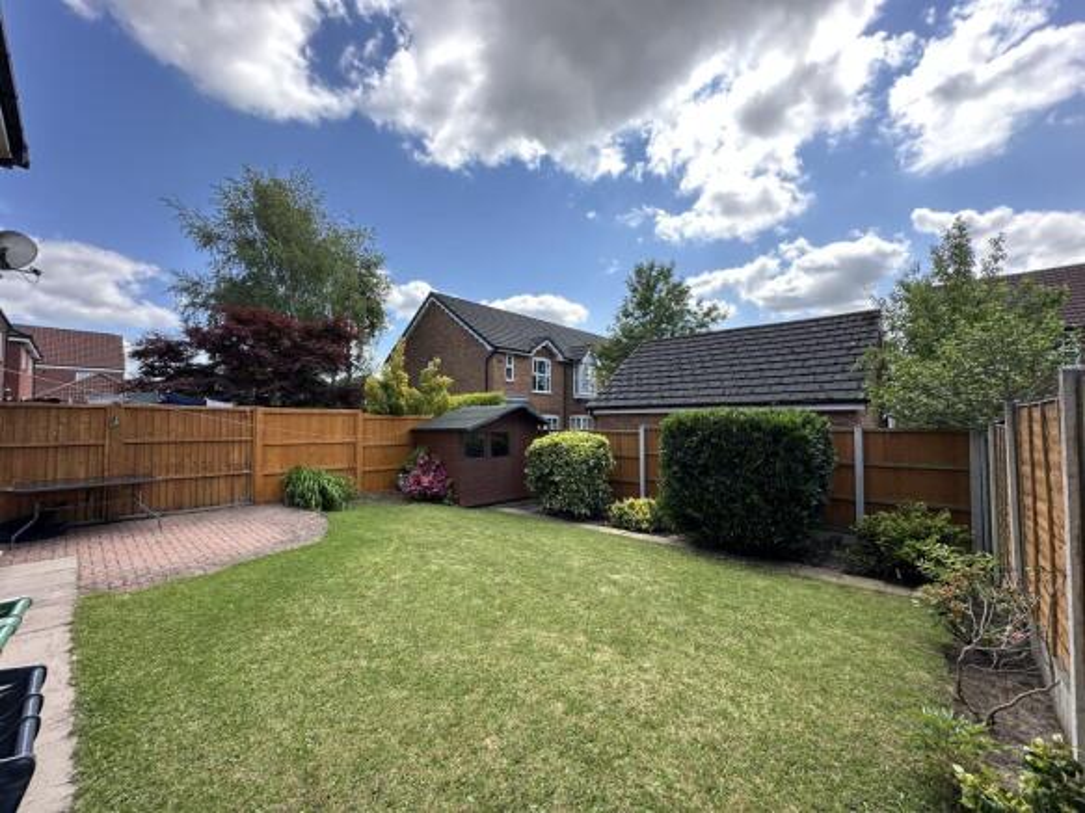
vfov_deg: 85.7
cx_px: 542
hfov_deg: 102.1
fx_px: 439
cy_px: 406
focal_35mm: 14
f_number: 2.2
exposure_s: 1/643
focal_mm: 2.22
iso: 40
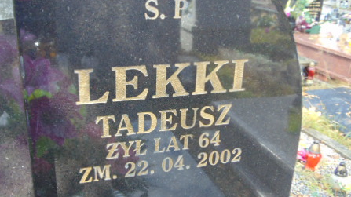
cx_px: 138
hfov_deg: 51.2
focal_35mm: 39
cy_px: 114
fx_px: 363
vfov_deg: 30.3
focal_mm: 4.5
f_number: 3
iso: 100
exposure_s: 1/200
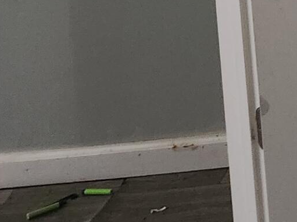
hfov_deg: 11.5
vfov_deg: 9.8
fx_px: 1158
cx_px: 764
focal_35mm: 135
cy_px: -301
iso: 640
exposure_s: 1/24
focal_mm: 5.4
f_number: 1.8
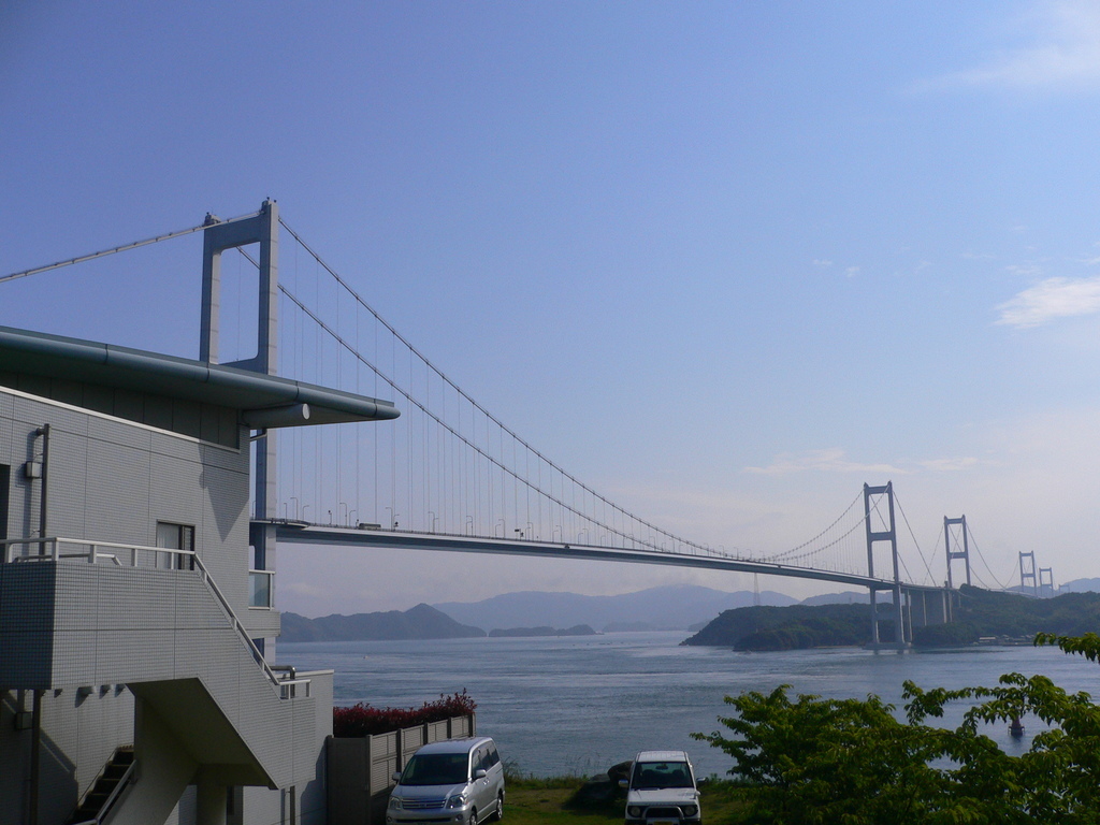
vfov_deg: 40.7
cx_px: 550
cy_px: 412
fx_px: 1112
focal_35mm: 35
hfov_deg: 52.6
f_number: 5.6
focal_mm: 5.8
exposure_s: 1/800
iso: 80
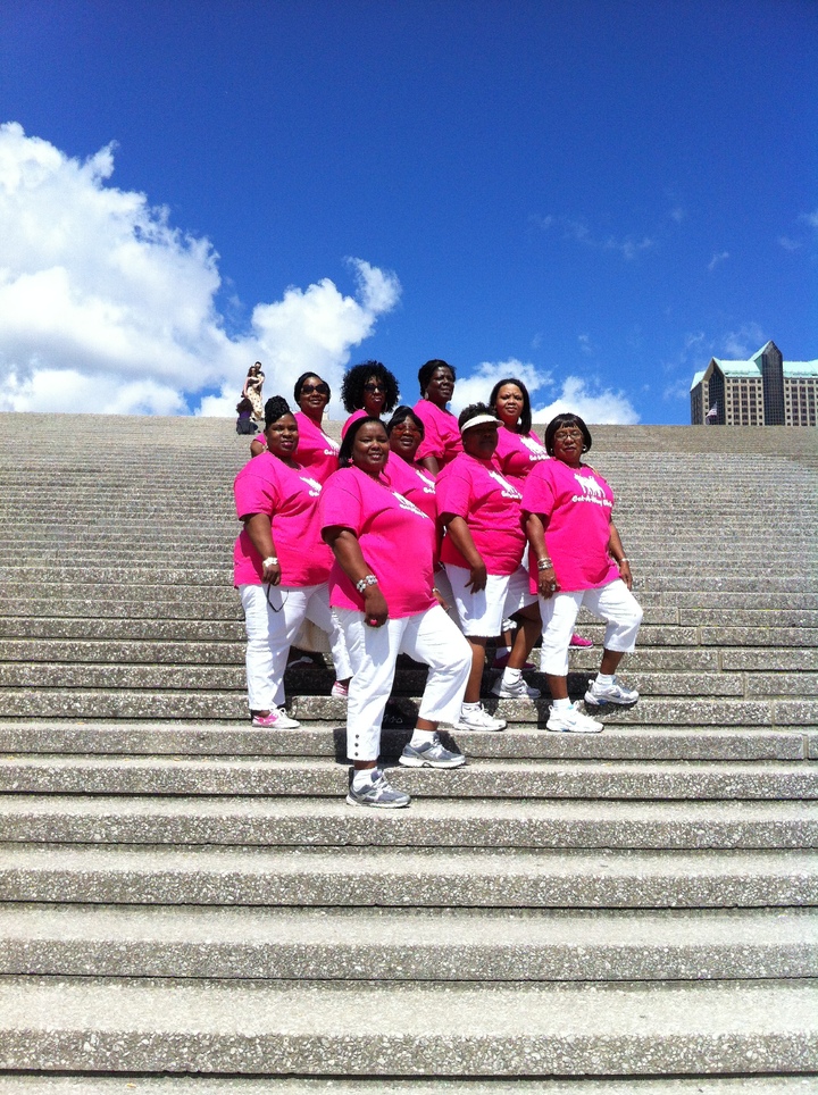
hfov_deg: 40.6
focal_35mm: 35
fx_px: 1106
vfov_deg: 52.7
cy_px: 548
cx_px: 409
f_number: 2.8
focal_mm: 3.85
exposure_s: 1/2514
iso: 80
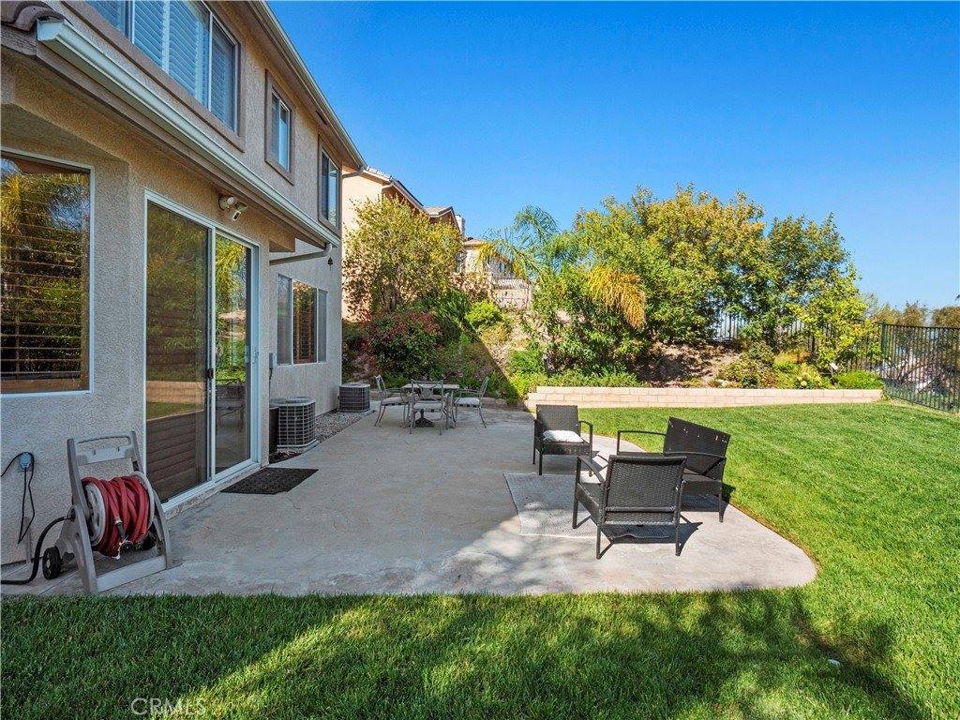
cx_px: 480
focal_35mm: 16
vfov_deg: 78.1
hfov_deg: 94.5
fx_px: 444
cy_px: 360
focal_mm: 8
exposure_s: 1/200
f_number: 9
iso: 200
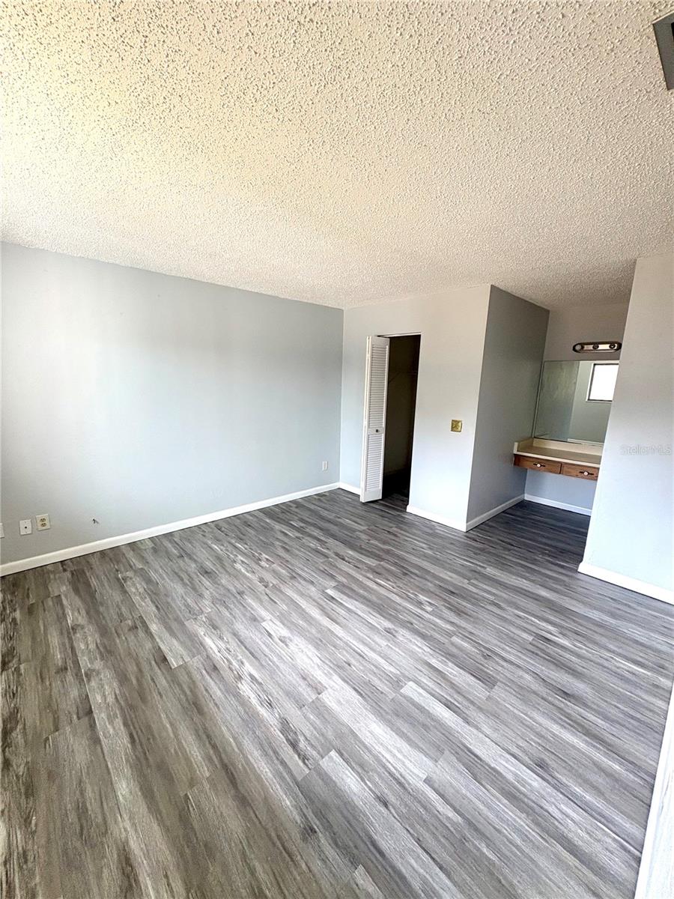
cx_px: 337
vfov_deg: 102.1
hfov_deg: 85.7
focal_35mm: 14
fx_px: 363
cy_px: 450
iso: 200
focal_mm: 2.22
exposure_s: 1/99
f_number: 2.2
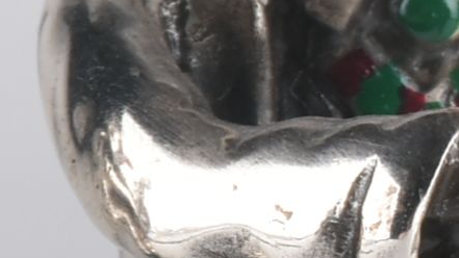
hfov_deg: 1.4
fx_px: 18170
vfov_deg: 0.8
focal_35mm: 1493
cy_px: 91
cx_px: 1523
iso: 320
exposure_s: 1/250
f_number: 22
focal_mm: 140
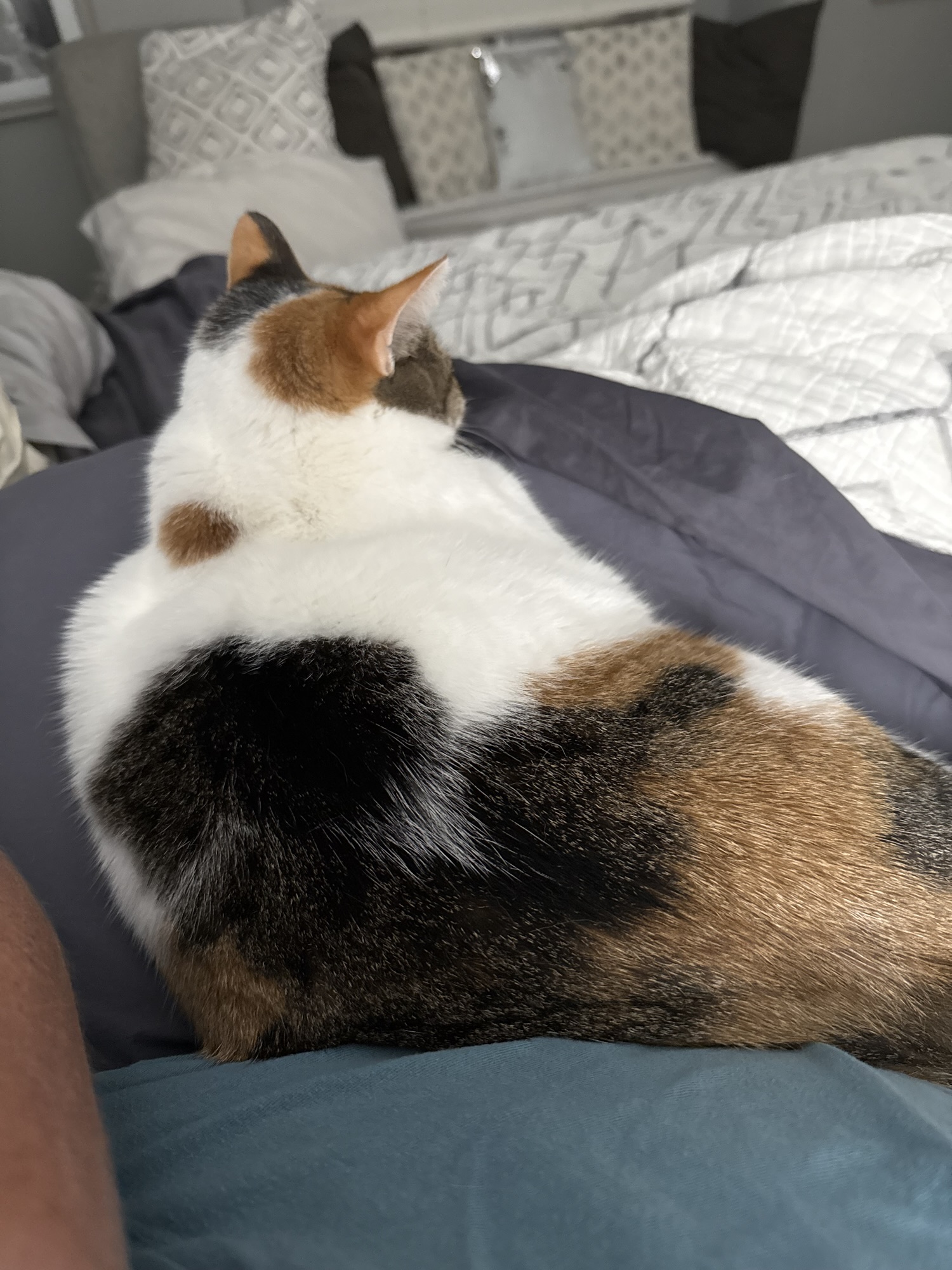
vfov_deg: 71.6
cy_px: 635
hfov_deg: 56.8
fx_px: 880
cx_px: 476
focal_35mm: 24
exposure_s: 1/40
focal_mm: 6.76
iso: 800
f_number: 1.78
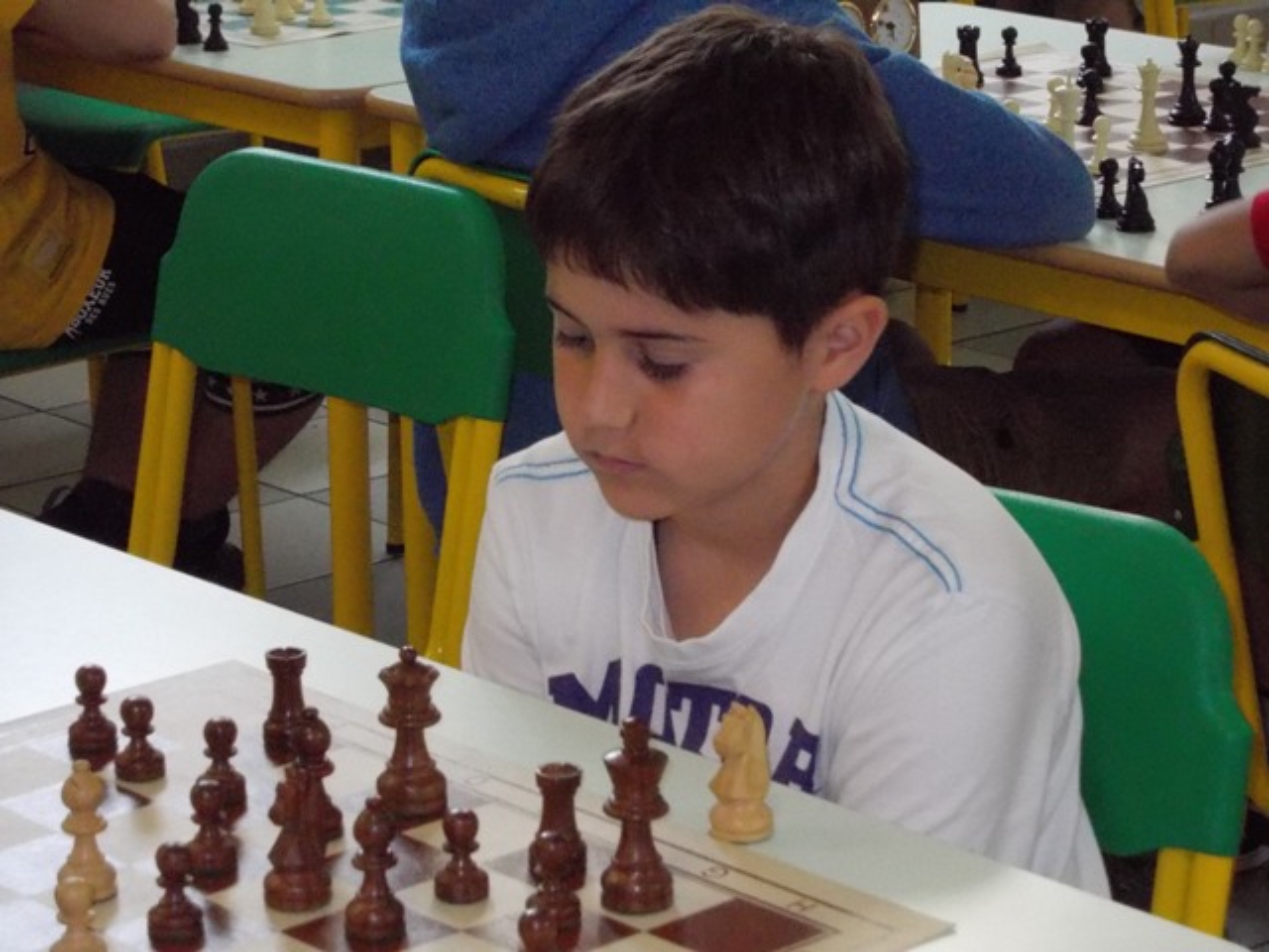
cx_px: 634
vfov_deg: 13.1
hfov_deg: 17.4
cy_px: 476
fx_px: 4143
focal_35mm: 113
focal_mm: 16
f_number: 5.8
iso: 800
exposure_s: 1/60
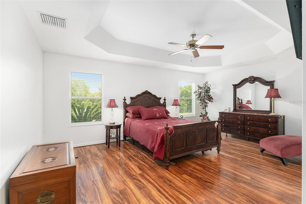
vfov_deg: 70.4
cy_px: 102
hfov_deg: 93.3
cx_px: 153
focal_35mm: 17
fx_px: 144
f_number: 8
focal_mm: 17
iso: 320
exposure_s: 1/8
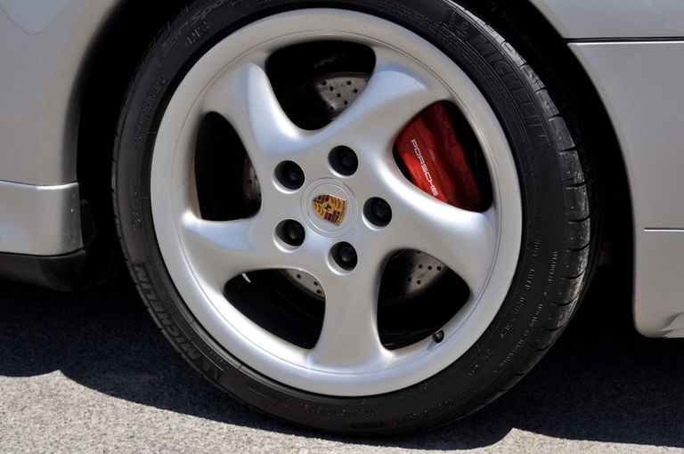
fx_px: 1423
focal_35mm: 75
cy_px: 227
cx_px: 342
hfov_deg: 27.0
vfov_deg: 18.1
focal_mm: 50
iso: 500
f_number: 10
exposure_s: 1/400
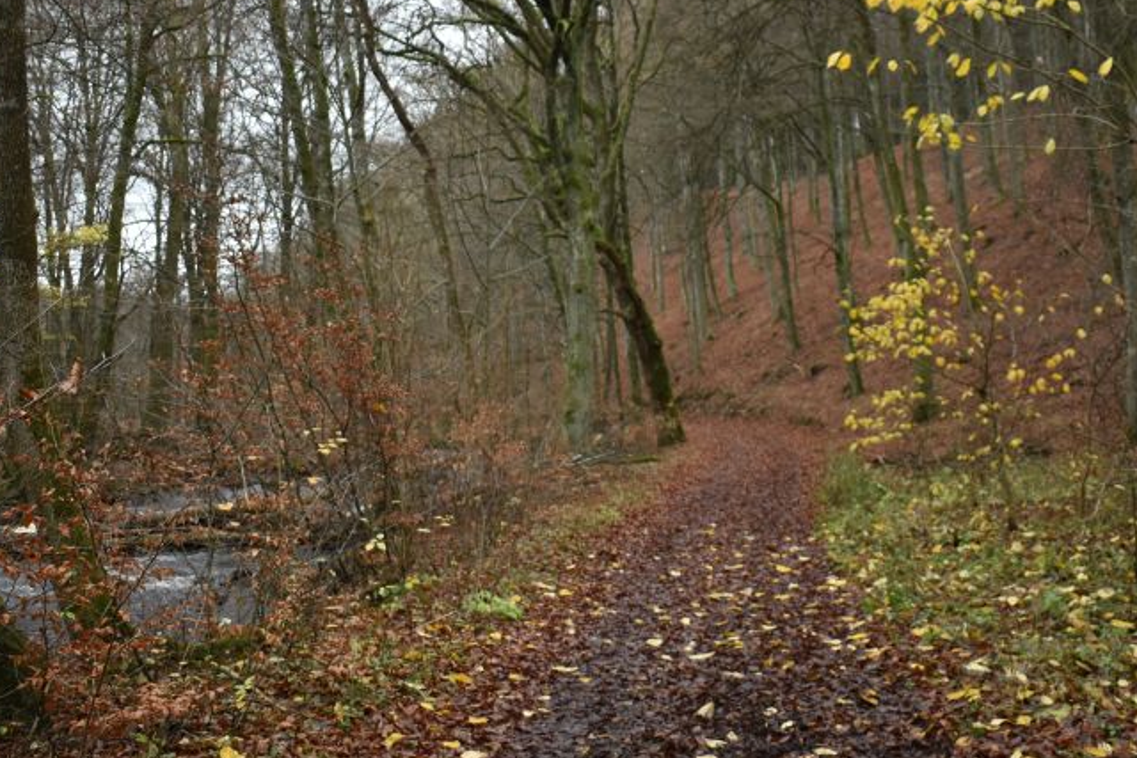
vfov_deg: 28.0
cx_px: 600
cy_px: 294
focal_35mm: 48
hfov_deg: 41.1
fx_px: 1516
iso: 800
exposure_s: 1/160
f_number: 3.5
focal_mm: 20
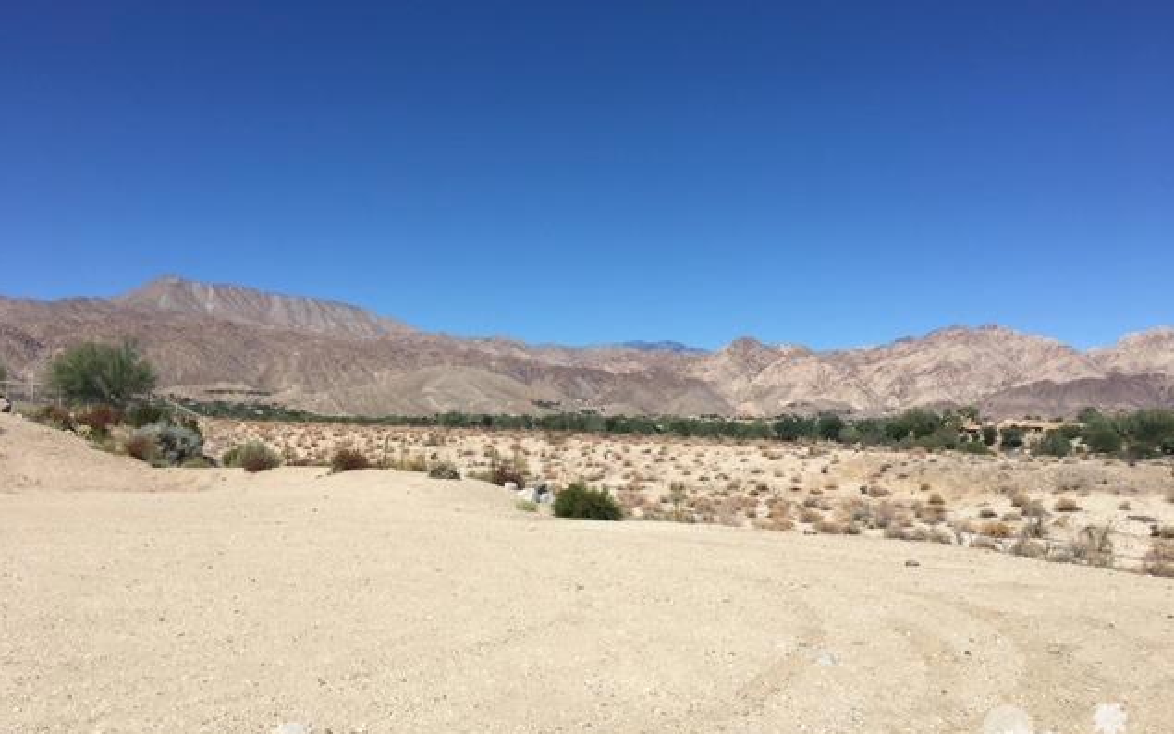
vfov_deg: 40.6
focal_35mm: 31
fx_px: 992
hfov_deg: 61.2
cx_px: 584
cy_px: 399
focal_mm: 4.15
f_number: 2.2
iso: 25
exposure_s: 1/2959
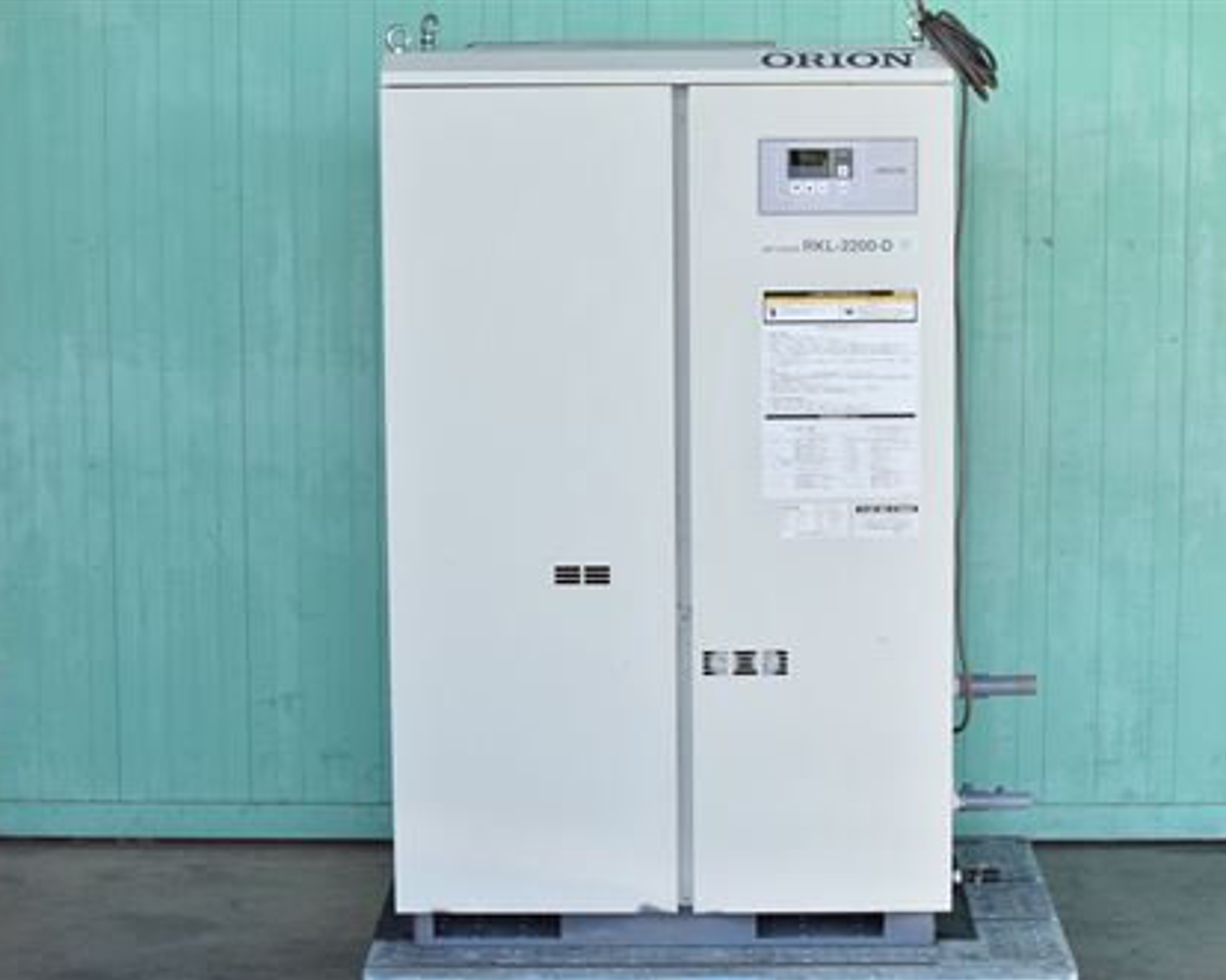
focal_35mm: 94
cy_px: 491
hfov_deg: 20.5
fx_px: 3394
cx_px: 663
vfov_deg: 16.4
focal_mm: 55
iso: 1250
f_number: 6.3
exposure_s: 1/800
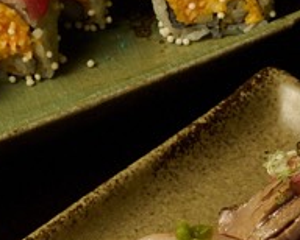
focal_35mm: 240
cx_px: 439
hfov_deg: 7.9
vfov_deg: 6.4
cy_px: 270
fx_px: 2133
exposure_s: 1/40
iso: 1250
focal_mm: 41
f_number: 13
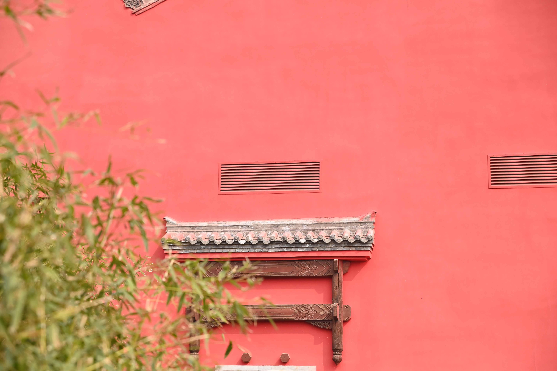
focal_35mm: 70
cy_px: 186
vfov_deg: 19.4
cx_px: 278
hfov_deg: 28.9
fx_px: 1082
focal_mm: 70
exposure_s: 1/5000
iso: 1000
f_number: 5.6
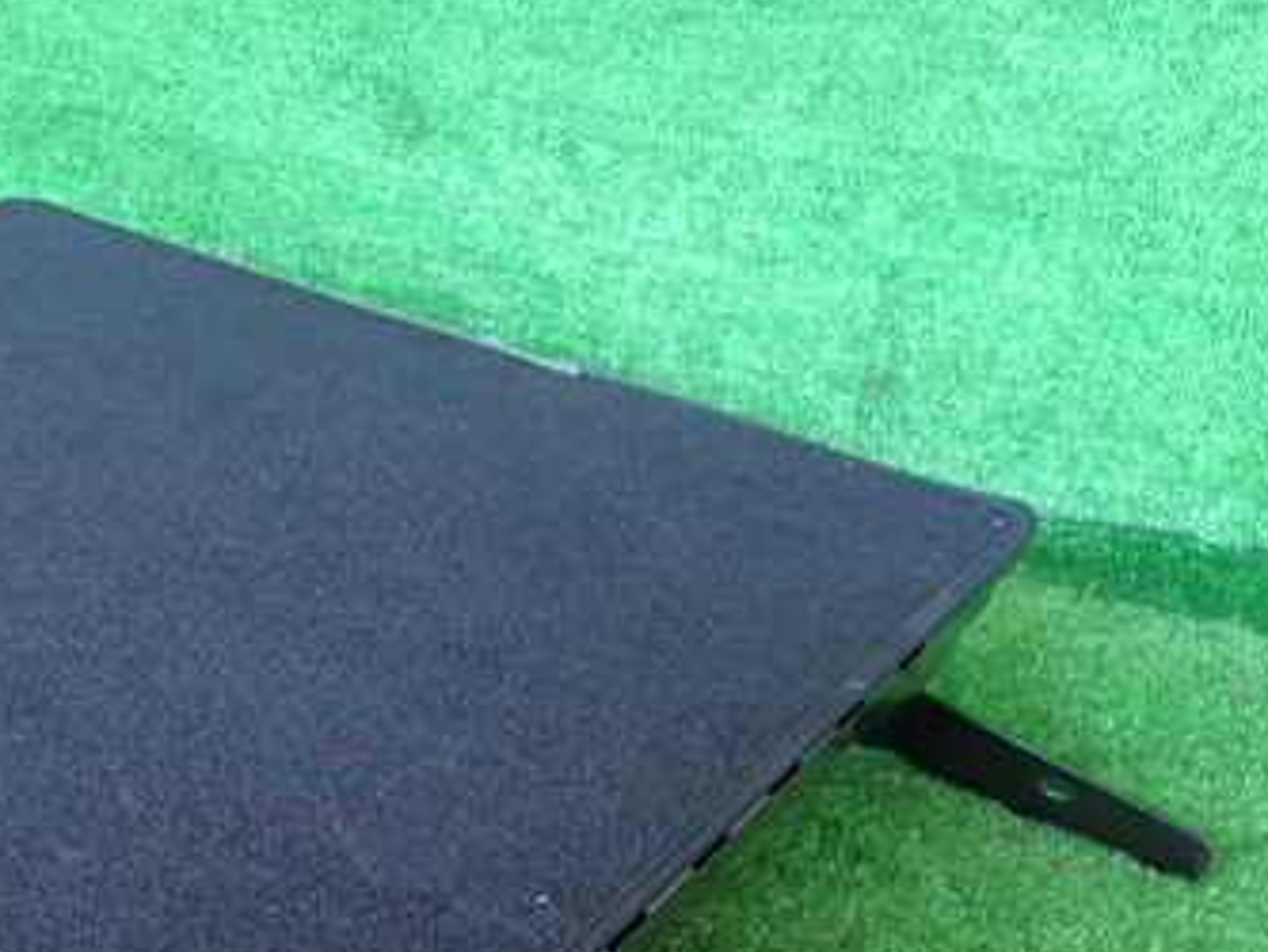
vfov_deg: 30.9
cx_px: 301
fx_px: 1649
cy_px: 830
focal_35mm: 45
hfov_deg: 40.7
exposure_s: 1/30
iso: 320
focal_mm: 4.5
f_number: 2
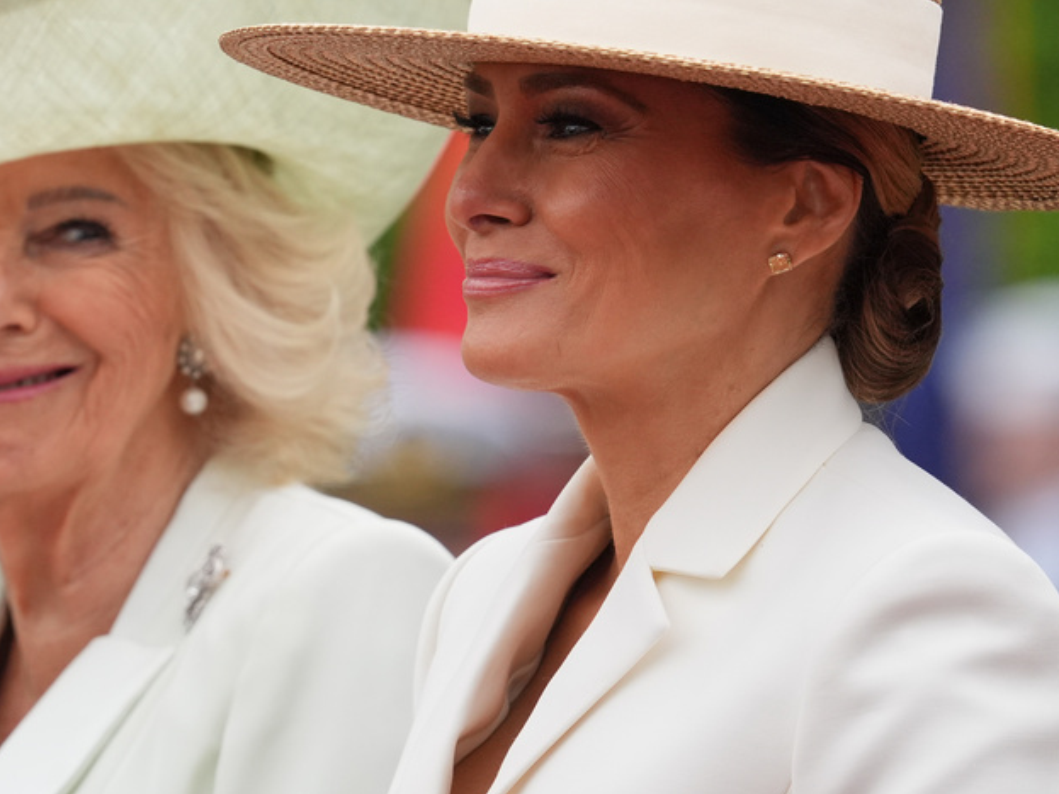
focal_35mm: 910
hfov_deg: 2.2
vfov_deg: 1.6
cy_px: 238
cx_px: 418
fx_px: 27834
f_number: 8
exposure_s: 1/500
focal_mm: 576
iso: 1600
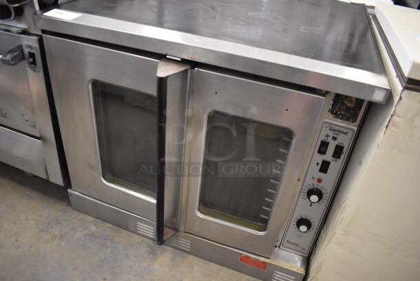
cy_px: 140
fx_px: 315
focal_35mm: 27
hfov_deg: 67.3
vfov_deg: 48.0
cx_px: 210
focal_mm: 18
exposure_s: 1/125
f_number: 3.5
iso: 2500
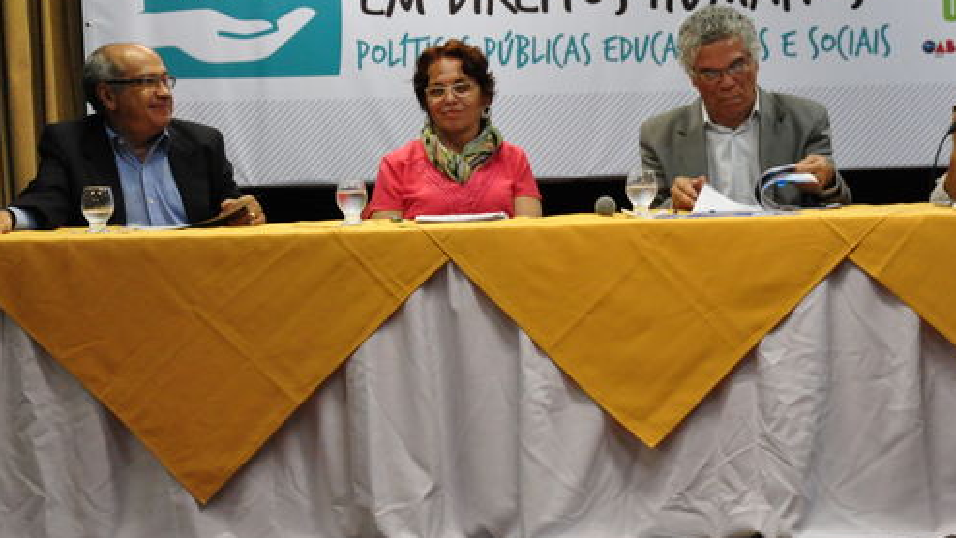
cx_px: 668
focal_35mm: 135
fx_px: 3423
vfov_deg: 9.0
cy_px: 224
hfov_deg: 15.9
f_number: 5
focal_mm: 58
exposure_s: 1/100
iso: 2000
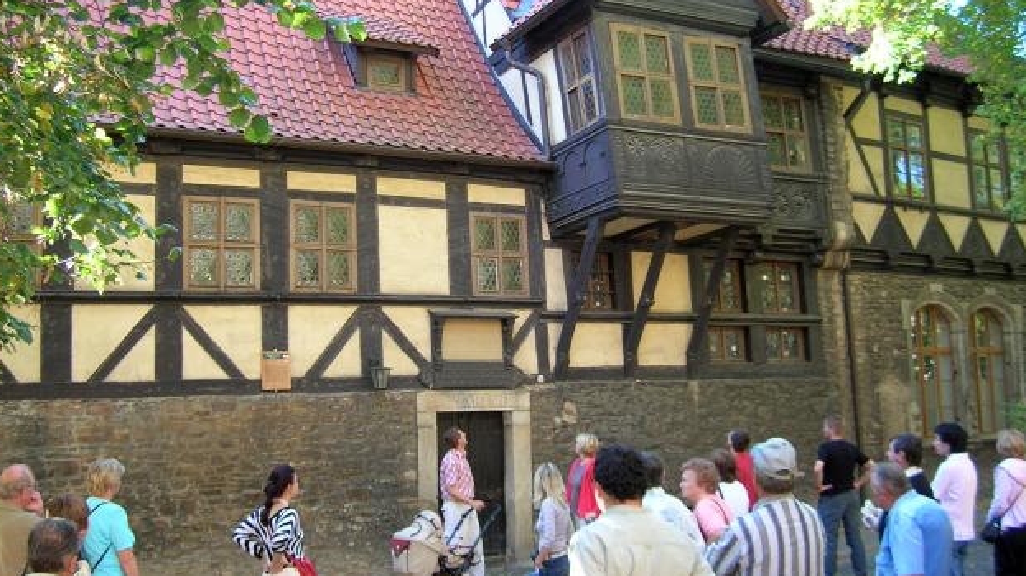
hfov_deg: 52.8
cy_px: 253
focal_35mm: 38
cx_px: 502
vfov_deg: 31.1
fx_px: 1033
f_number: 2.9
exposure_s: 1/37.5
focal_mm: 5.7
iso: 50
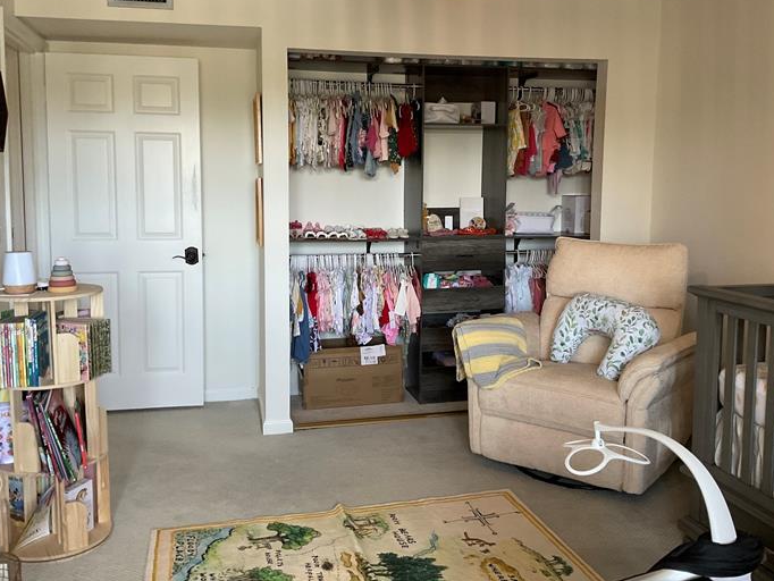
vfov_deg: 41.7
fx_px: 760
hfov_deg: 53.9
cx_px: 390
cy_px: 251
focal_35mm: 34
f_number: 1.8
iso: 125
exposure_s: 1/60
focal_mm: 3
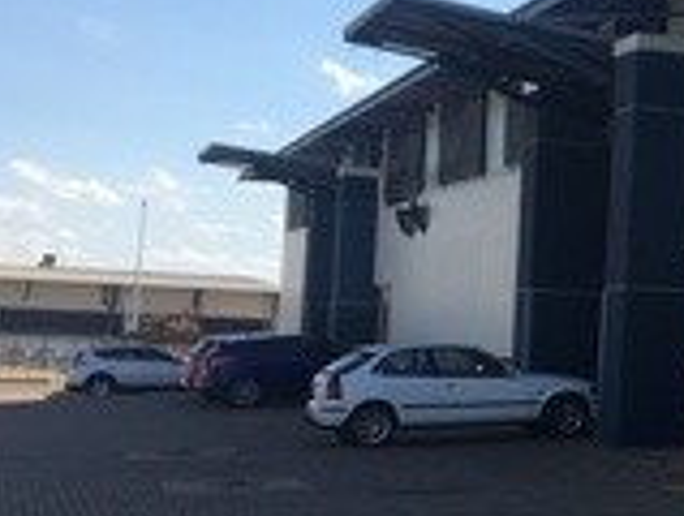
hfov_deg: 19.6
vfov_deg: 16.3
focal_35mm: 91
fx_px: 1802
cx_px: 921
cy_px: 256
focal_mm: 4.15
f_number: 2.2
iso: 25
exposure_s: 1/1241
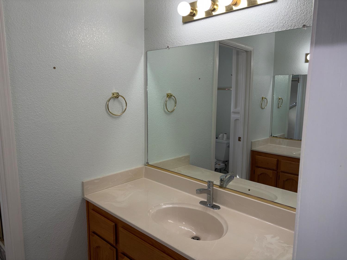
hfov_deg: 67.3
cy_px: 130
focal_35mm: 26
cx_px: 174
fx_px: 261
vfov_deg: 53.1
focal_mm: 5.96
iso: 32
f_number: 1.6
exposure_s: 1/135
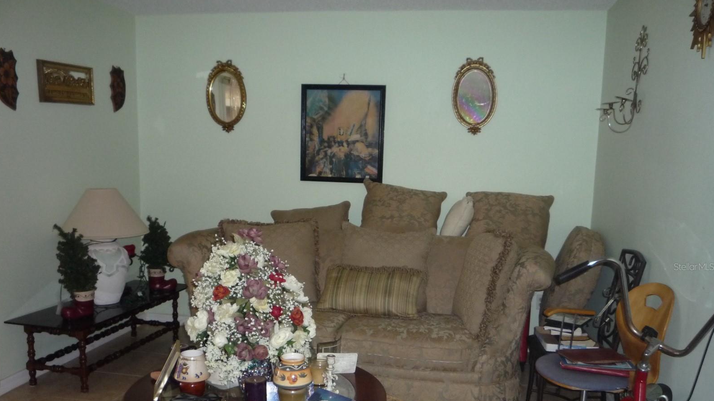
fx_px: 625
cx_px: 356
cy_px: 266
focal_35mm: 33
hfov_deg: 59.5
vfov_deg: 35.3
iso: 320
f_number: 3.3
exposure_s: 1/30
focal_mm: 5.2
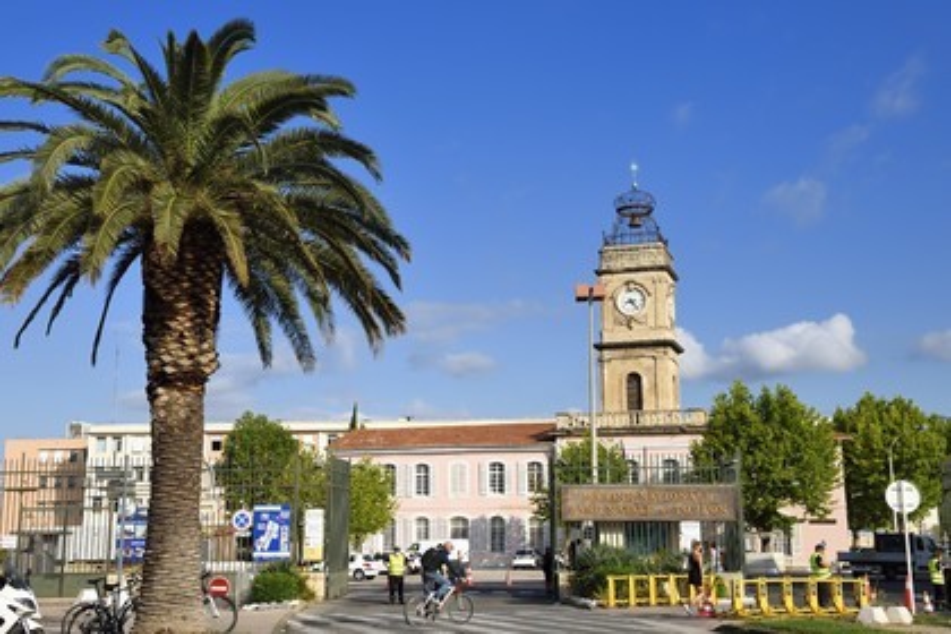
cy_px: 317
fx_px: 1189
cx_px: 476
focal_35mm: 45
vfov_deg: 29.9
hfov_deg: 43.6
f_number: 14
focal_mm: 45
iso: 200
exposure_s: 1/250
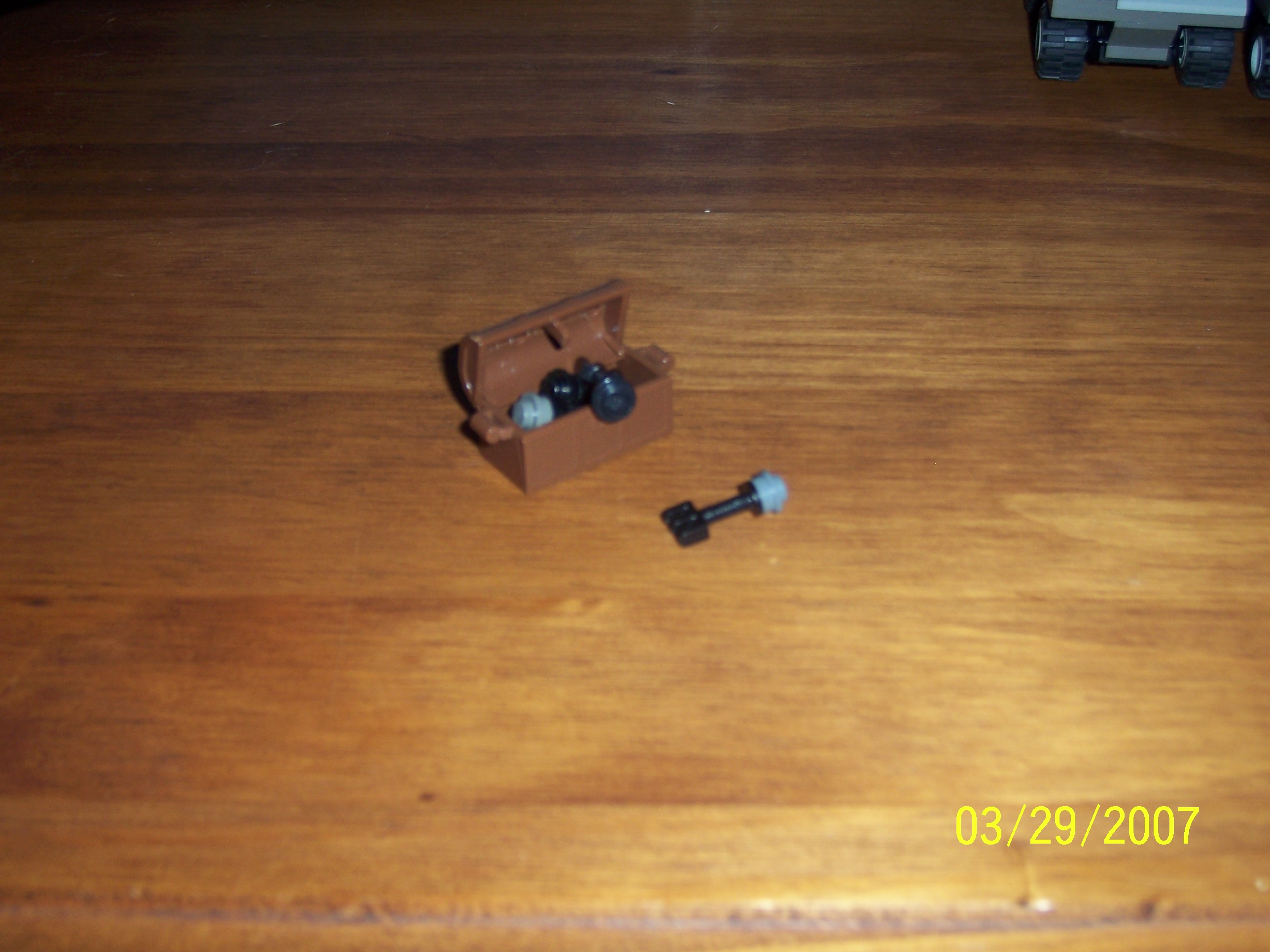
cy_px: 476
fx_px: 1651
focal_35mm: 45
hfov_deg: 42.1
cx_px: 635
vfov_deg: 32.2
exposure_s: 1/60
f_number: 3.2
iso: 80
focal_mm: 7.7
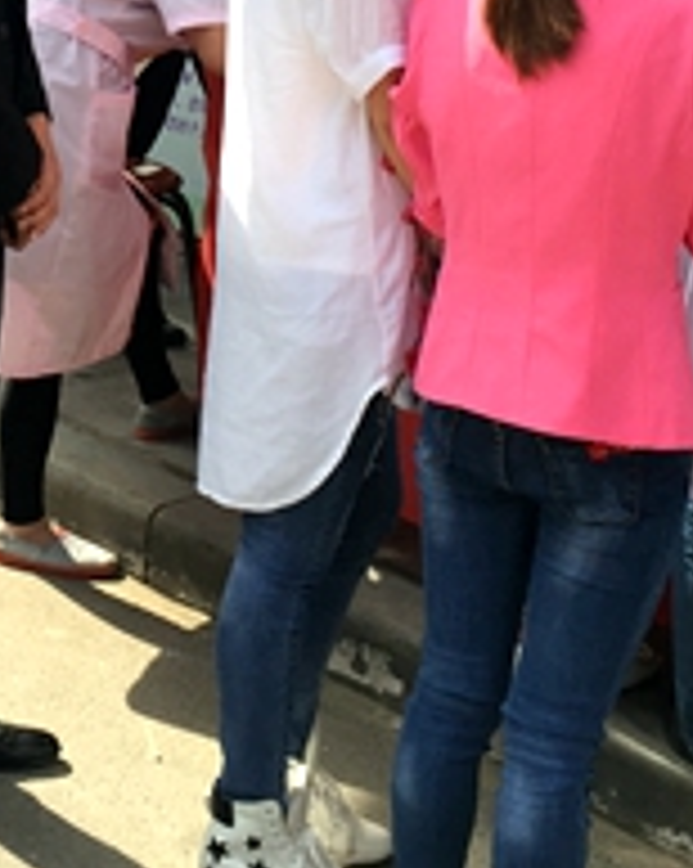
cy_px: -27
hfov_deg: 17.3
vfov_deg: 20.9
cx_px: 108
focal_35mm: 88
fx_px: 2260
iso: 32
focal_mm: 4.15
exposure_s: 1/694
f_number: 2.2
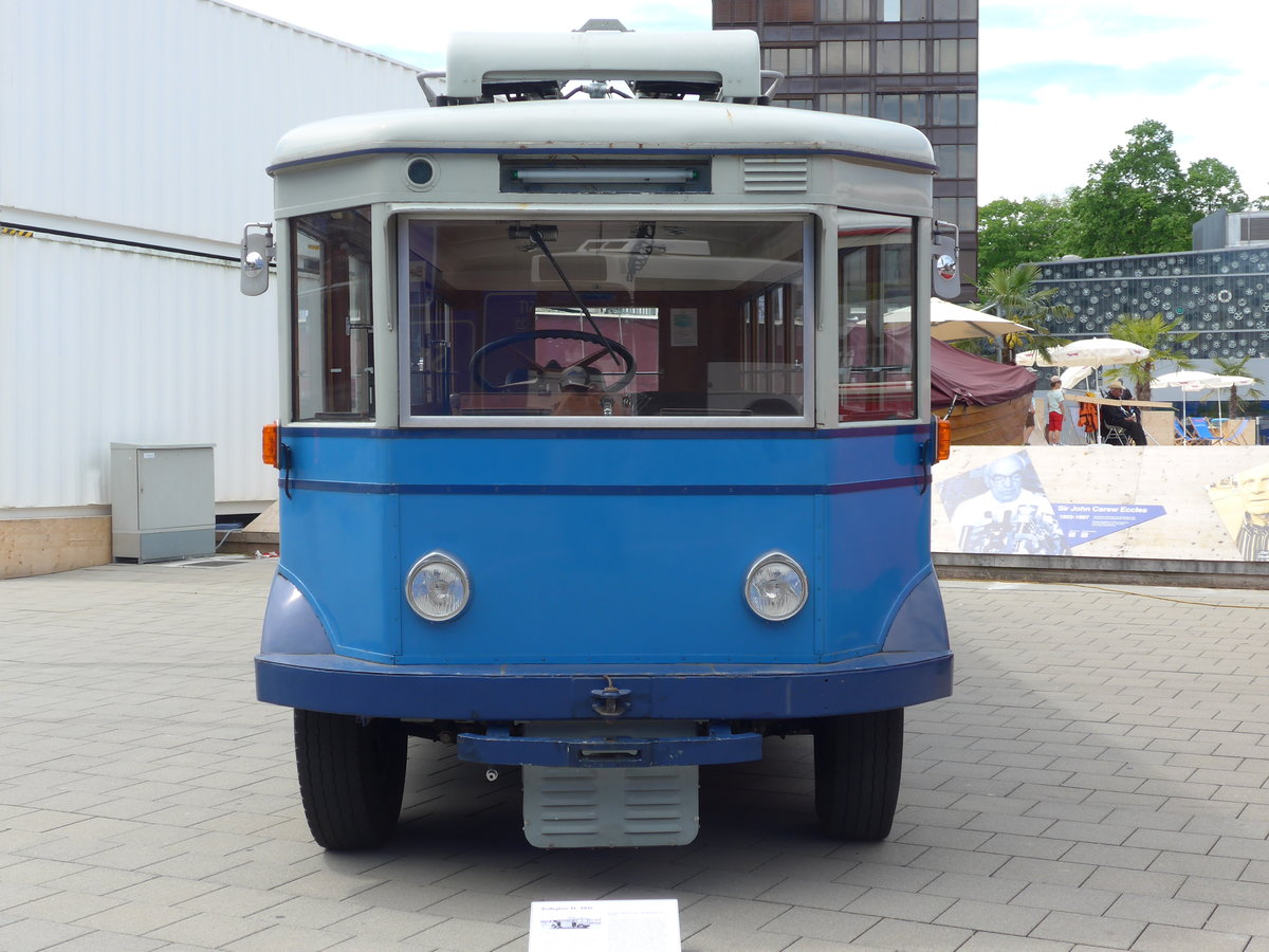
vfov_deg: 29.7
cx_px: 634
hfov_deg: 38.9
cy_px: 476
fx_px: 1796
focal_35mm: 49
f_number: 3.2
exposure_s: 1/500
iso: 80
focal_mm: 10.1
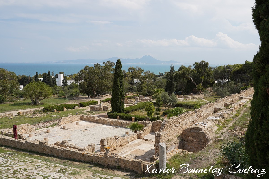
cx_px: 134
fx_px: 247
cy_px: 90
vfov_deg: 40.0
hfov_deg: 57.2
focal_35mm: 33
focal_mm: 33
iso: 125
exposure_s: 1/400
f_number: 8
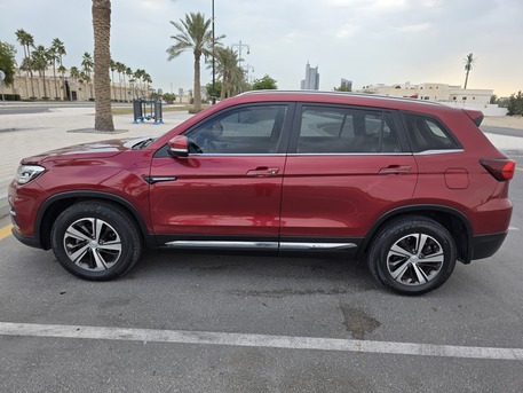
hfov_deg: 73.9
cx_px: 262
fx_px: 348
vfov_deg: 58.9
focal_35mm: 23
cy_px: 196
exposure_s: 1/1269
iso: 80
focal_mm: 6.3
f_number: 1.7
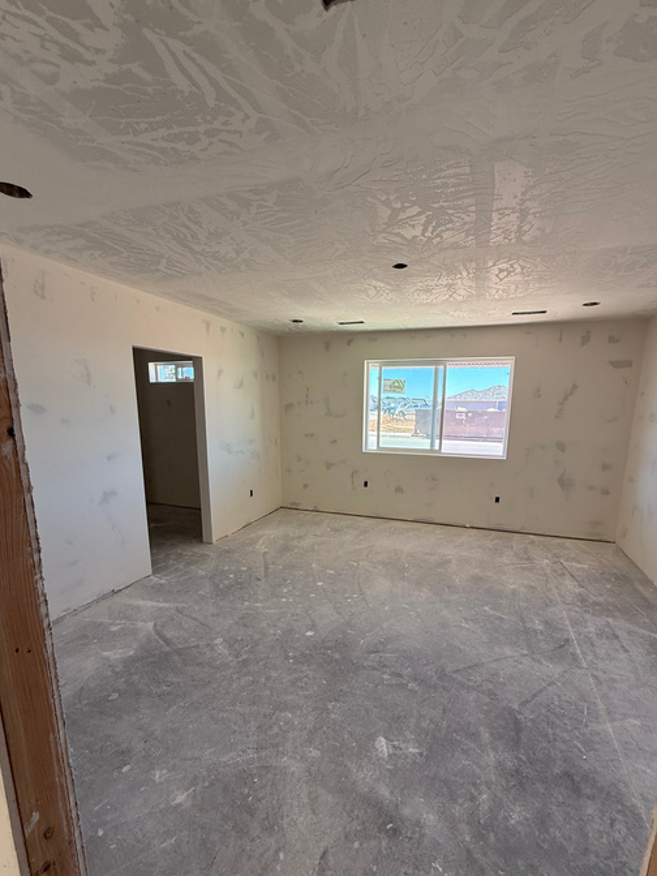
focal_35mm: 16
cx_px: 339
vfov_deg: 94.1
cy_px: 486
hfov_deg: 78.1
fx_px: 405
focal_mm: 2.22
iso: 100
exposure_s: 1/99
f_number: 2.2
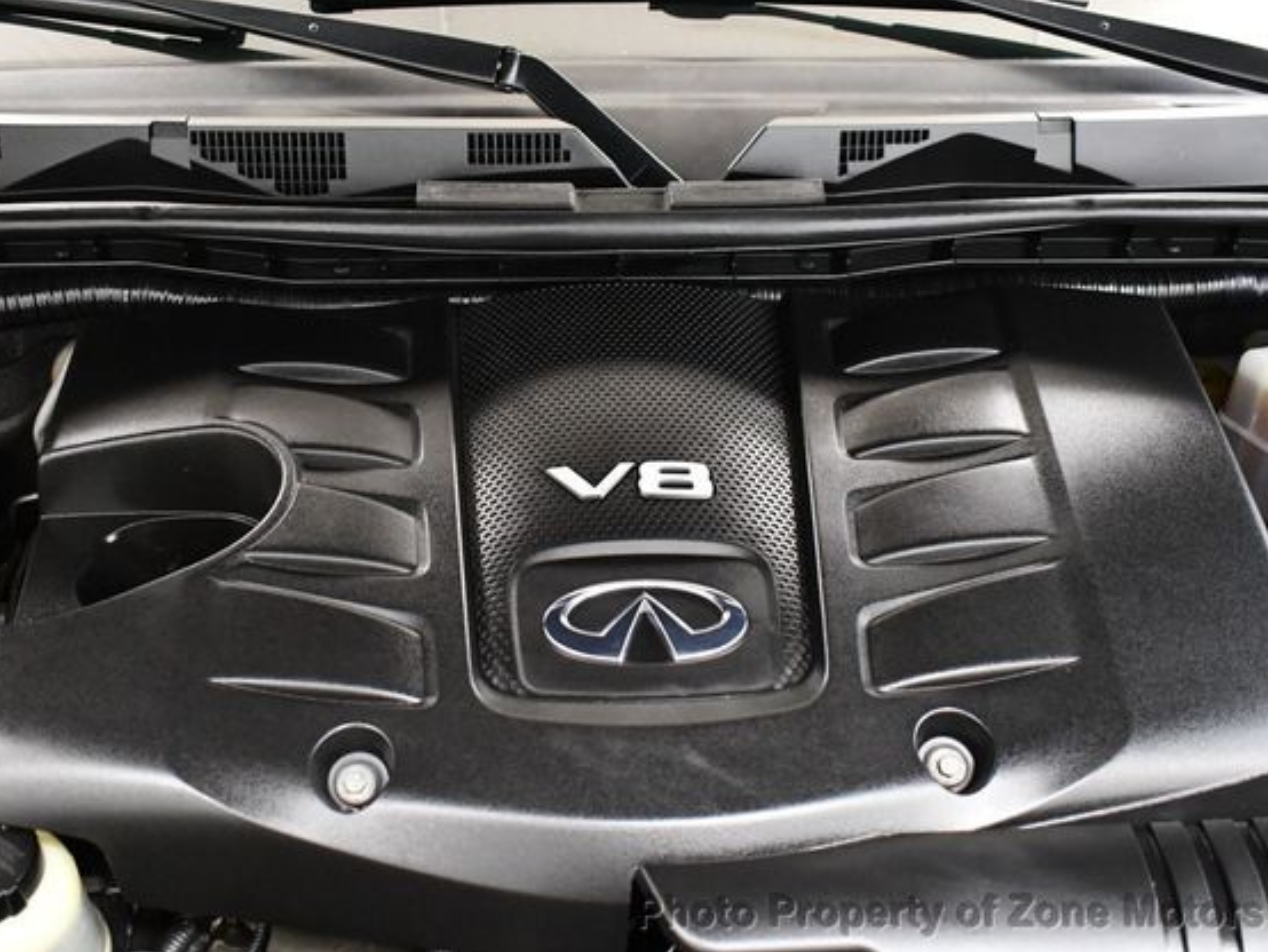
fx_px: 1466
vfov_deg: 36.0
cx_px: 609
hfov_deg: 46.8
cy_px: 467
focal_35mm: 40
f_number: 3.5
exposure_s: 1/60
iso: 5600
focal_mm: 18
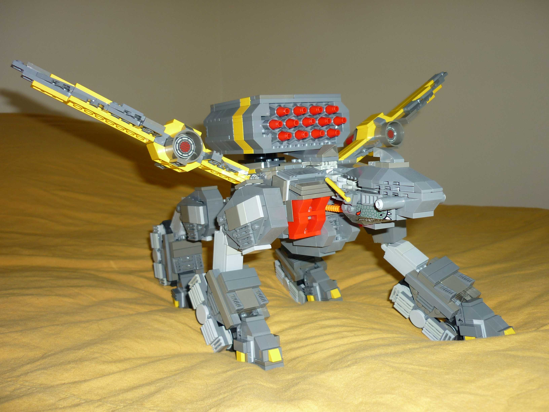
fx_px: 523
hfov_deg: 55.4
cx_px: 274
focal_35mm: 33
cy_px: 206
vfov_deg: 42.9
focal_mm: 5.5
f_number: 2.8
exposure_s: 1/30
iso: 100
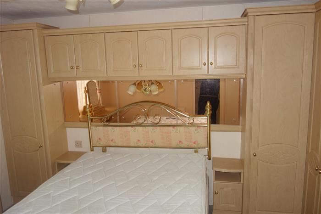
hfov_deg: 65.5
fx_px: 250
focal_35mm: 28
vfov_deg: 46.4
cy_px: 107
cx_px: 160
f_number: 1.8
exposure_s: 1/30
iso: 200
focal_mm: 10.4
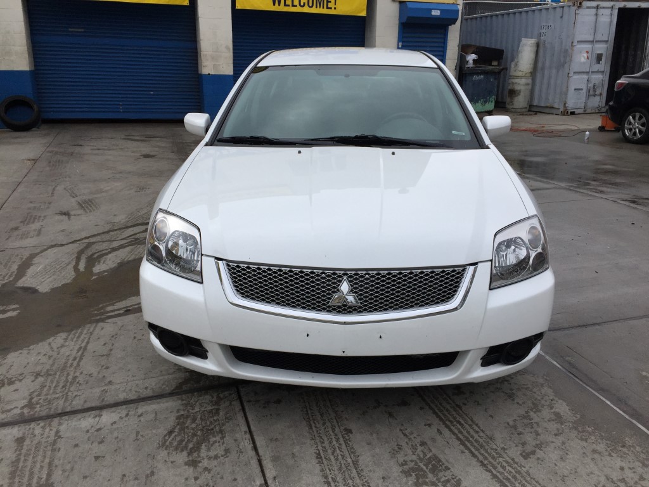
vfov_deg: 48.2
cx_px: 324
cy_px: 244
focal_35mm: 29
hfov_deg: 61.7
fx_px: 544
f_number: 2.2
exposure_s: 1/1647
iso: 32
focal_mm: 4.15
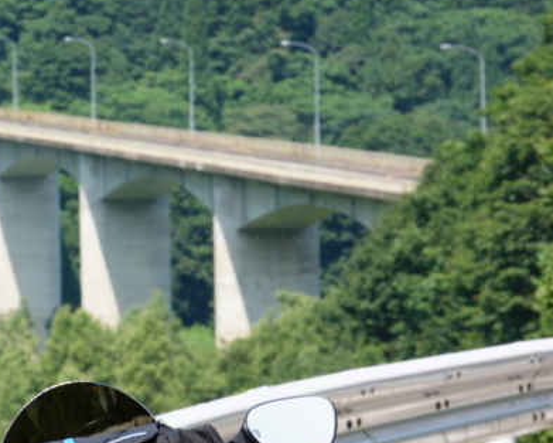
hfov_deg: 4.7
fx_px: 6728
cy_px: 220
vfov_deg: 3.8
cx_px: 33
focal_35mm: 411
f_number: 18
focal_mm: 143
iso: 100
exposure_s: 1/40
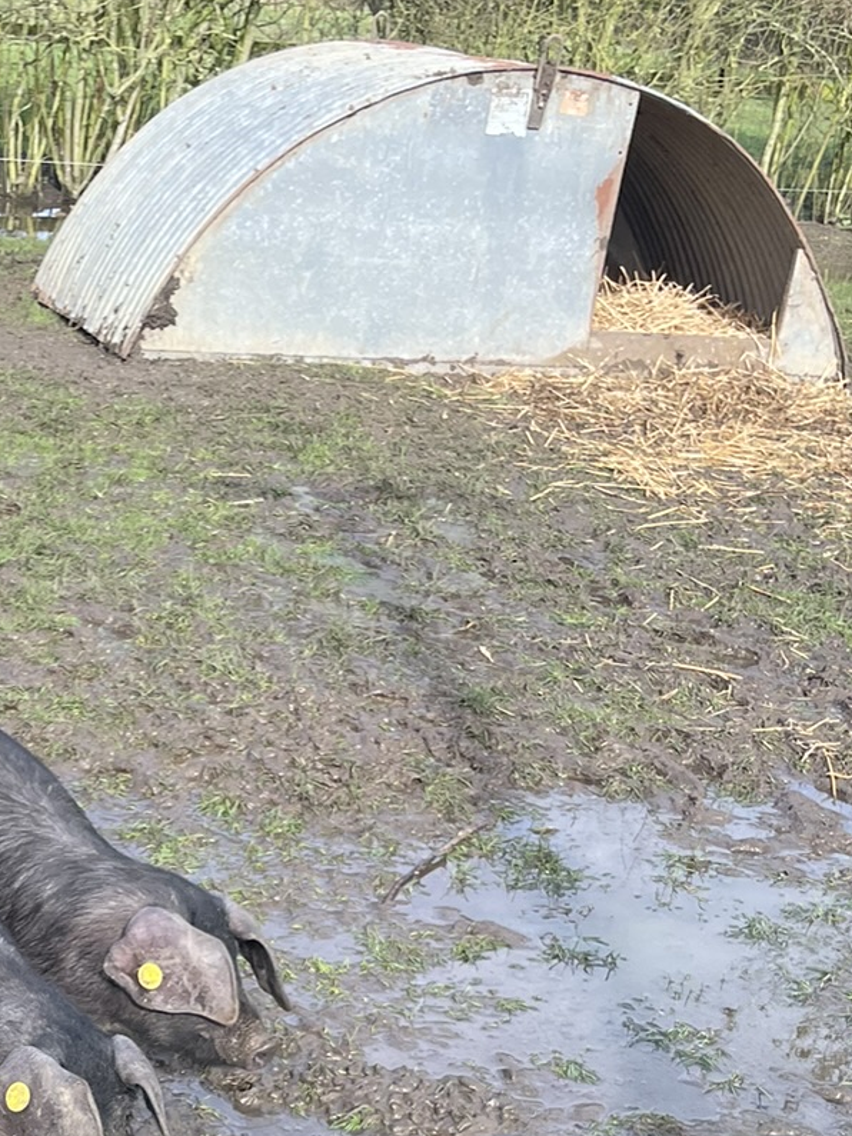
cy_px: 1245
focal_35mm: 67
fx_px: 2199
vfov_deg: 26.7
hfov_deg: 21.1
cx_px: -23
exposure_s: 1/836
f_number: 1.6
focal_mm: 4.2
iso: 32
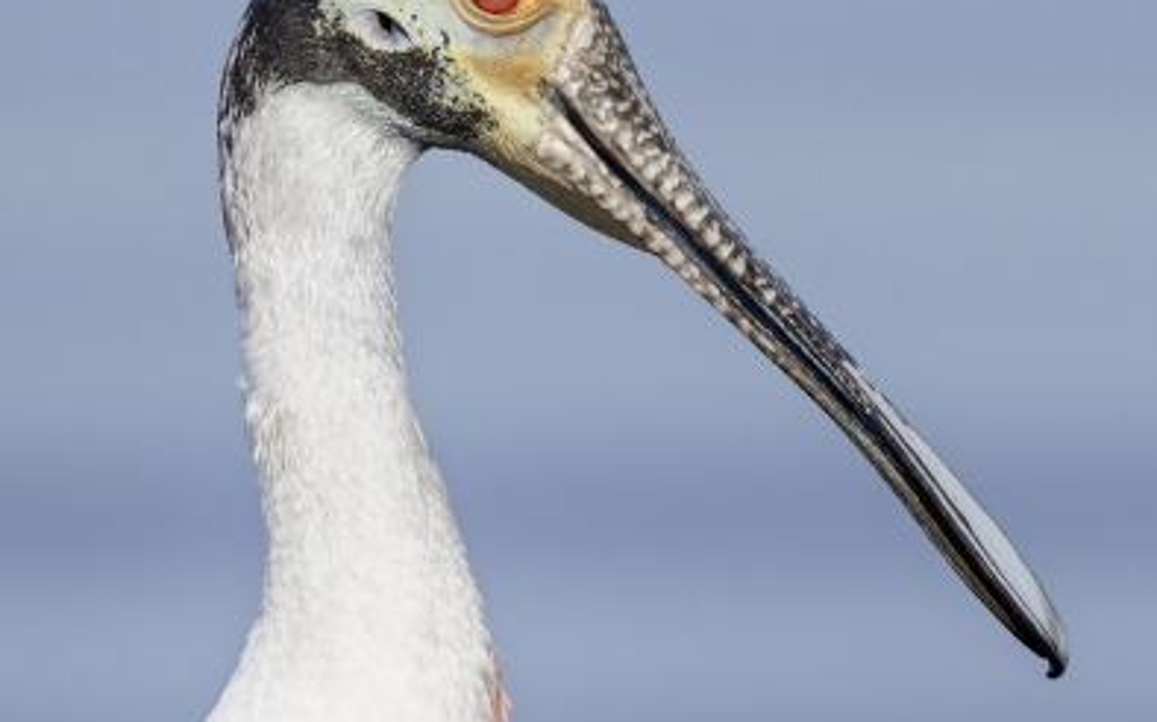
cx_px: 658
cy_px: 430
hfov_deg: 1.3
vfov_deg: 0.8
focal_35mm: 1657
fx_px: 52234
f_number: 8
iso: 1000
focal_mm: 800
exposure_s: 1/3200
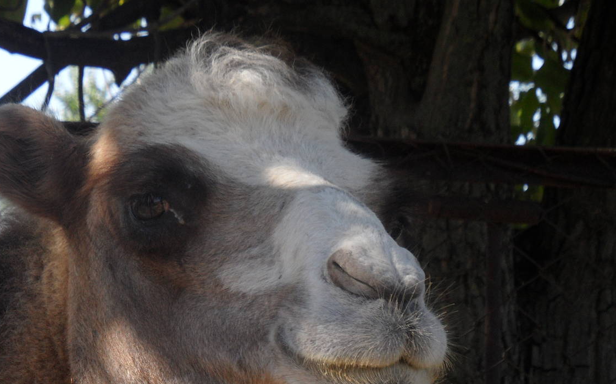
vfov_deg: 5.8
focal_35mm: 227
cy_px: 298
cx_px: 212
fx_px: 3810
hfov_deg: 9.2
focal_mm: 24.6
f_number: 4.4
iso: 100
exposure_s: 1/250
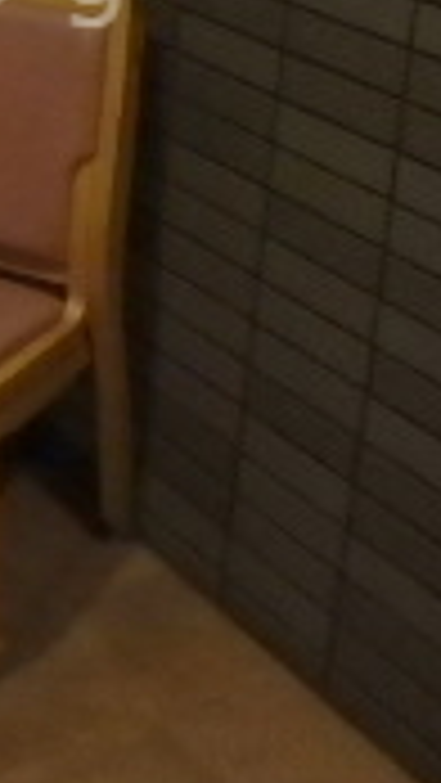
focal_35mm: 84
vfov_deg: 24.0
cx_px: -162
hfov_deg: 13.8
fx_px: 1745
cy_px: -27
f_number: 3.5
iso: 1600
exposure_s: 1/20
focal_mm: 3.7
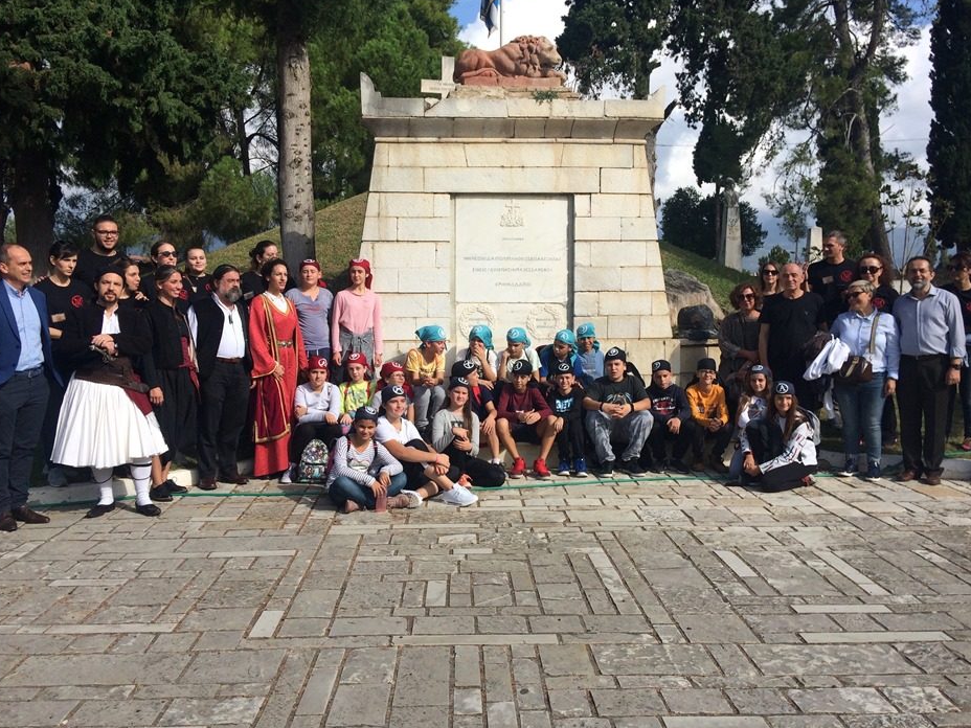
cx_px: 487
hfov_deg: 56.8
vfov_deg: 44.1
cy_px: 343
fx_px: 898
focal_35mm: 32
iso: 32
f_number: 2.2
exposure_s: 1/2415
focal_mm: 4.15
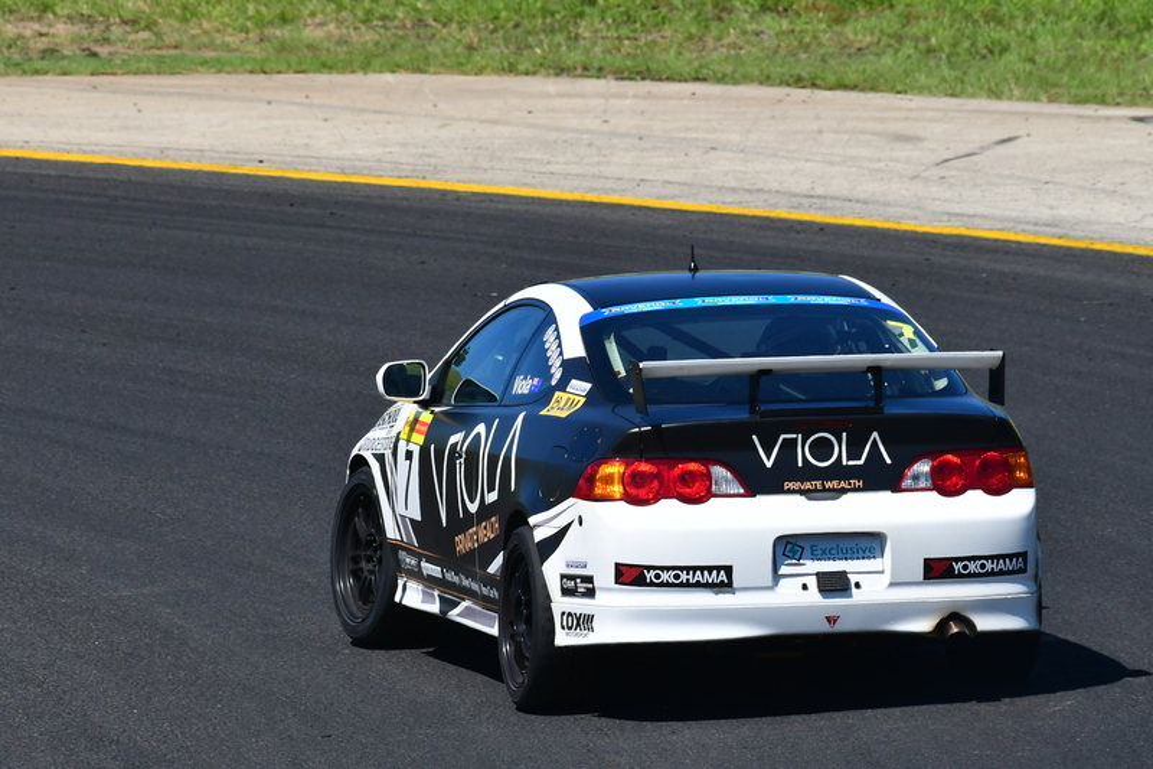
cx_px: 576
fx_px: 24014
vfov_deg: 1.8
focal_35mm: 750
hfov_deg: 2.8
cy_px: 384
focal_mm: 500
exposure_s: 1/640
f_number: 13
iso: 500
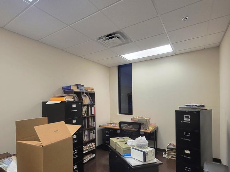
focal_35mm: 19
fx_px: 126
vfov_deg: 68.1
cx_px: 96
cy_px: 102
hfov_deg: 84.0
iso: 320
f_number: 2.2
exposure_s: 1/60
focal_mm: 2.2
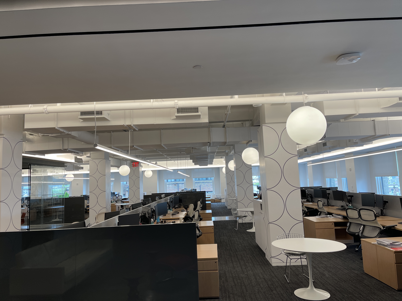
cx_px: 201
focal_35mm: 26
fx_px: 302
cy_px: 150
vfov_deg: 53.1
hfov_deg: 67.3
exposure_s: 1/120
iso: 64
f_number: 1.6
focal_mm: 5.1
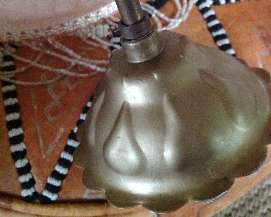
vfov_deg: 37.3
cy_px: 99
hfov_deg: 45.6
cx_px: 157
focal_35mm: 40
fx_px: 321
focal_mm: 4.28
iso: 800
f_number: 2.4
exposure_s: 1/15
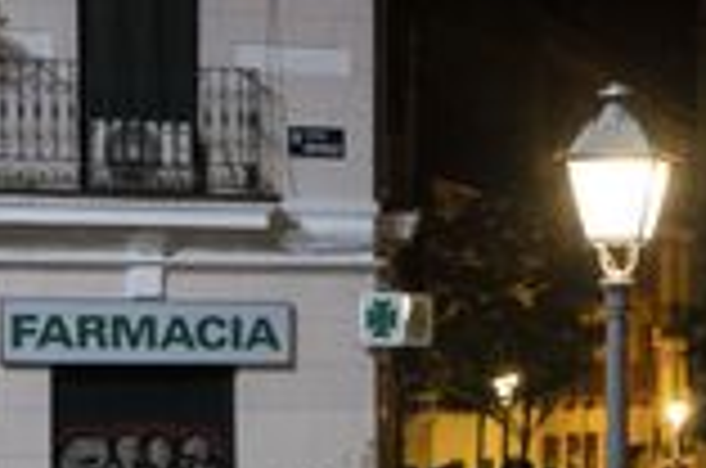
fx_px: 2897
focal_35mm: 148
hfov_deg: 13.8
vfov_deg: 9.1
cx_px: 549
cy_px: 612
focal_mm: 37.6
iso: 2500
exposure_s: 1/80
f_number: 2.8
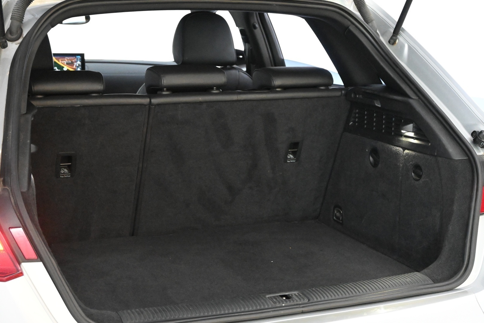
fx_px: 827
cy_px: 162
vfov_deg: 22.1
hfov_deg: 32.6
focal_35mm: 62
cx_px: 242
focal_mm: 41
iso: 9000
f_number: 5.6
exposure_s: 1/60
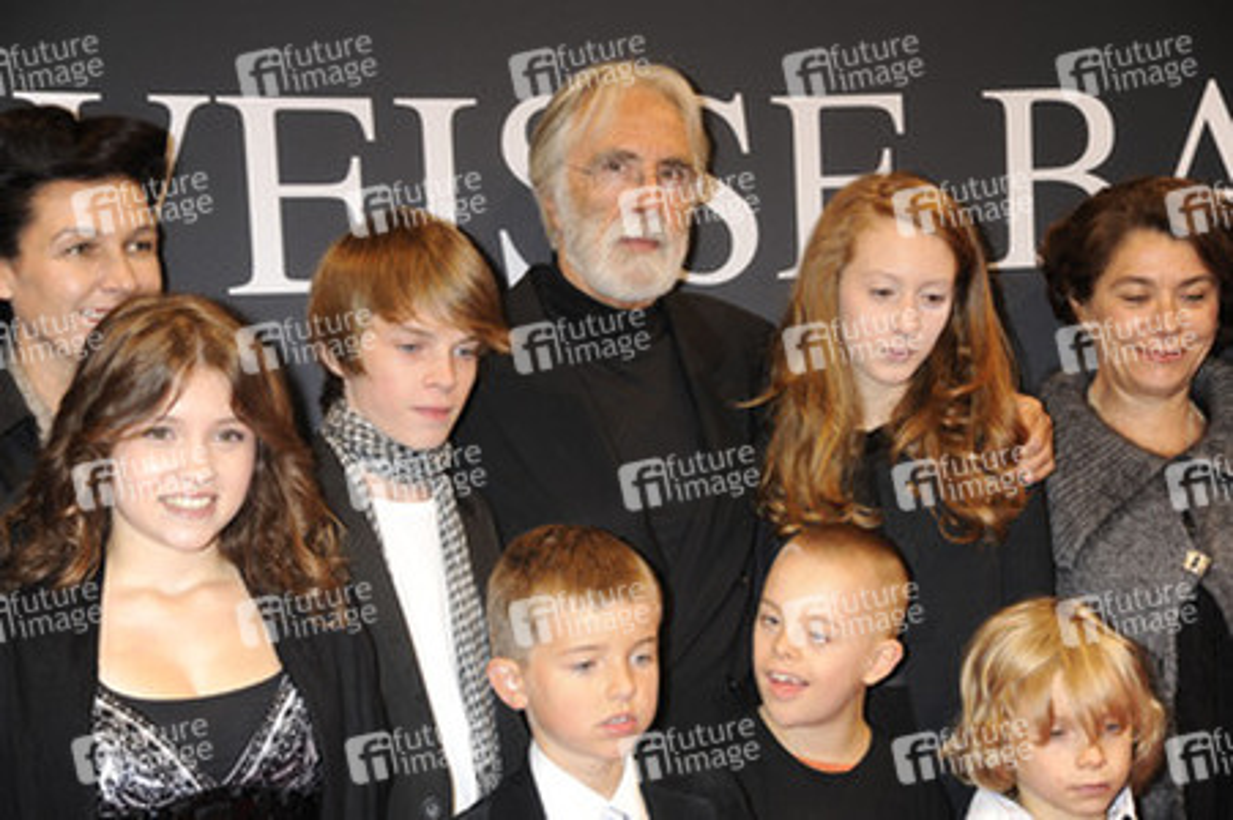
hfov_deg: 23.9
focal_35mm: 85
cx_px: 616
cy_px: 410
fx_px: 2909
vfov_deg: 16.0
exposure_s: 1/160
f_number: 5.6
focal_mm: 85
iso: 640
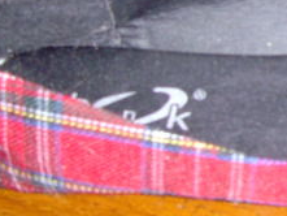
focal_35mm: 113
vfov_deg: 13.1
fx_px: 937
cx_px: 338
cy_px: 39
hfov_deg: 16.7
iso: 200
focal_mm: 6.6
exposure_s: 1/45
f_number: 3.5
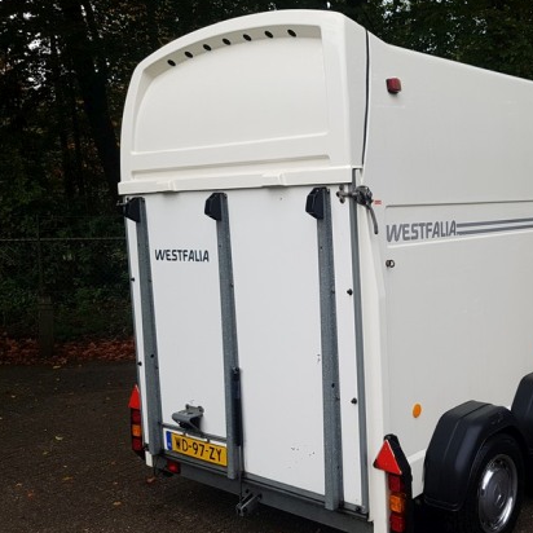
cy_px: 281
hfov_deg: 41.5
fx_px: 679
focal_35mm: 39
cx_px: 402
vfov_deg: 42.8
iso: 50
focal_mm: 4.2
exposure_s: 1/330
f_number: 1.7
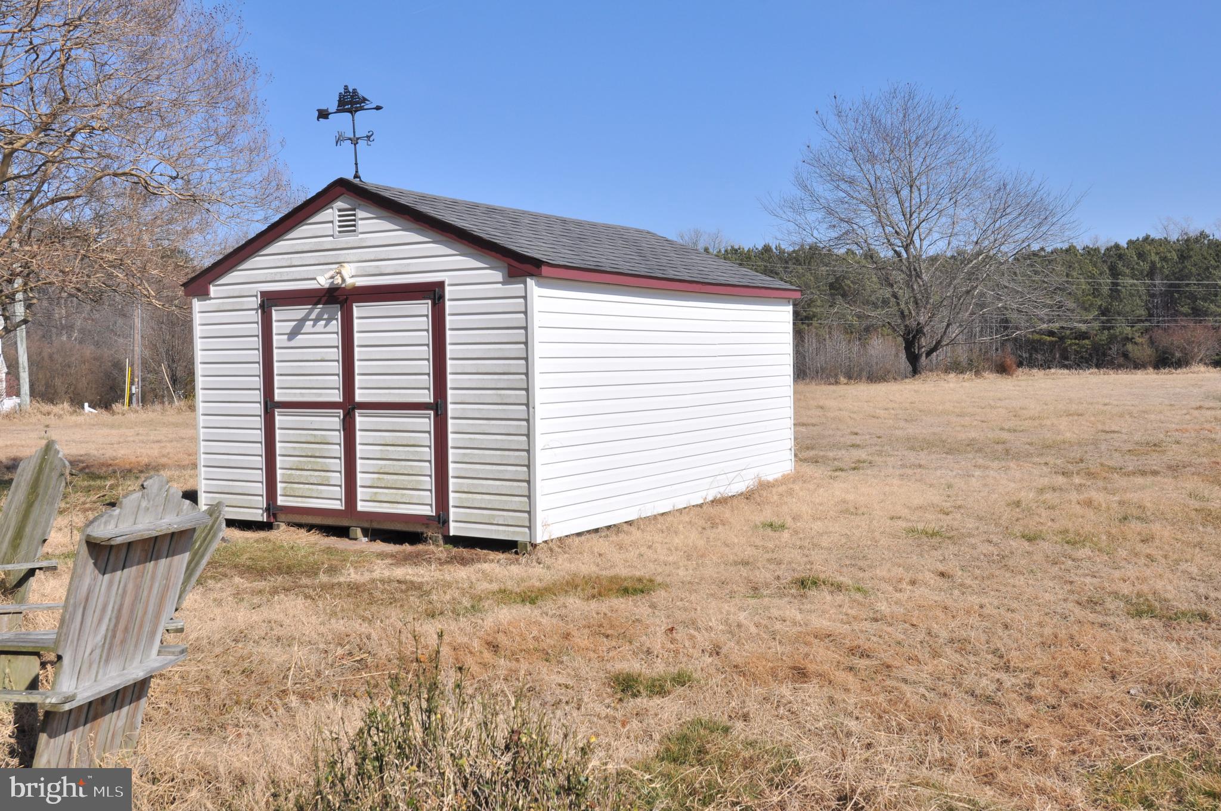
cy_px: 406
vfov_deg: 36.8
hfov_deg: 53.2
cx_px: 610
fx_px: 1219
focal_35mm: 36
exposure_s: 1/500
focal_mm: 24
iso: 200
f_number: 11
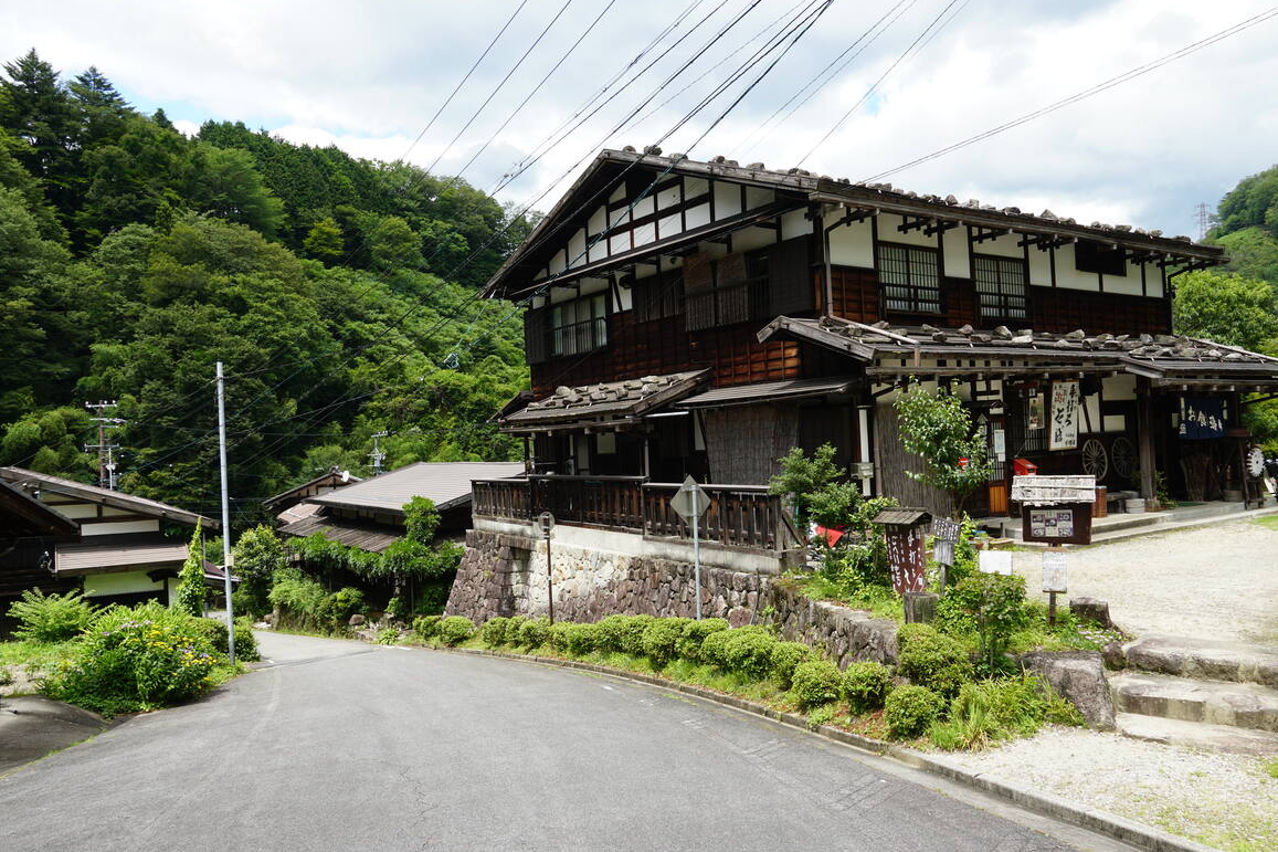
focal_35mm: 28
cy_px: 429
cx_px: 645
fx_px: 994
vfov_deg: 46.4
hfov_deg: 65.5
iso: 100
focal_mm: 18
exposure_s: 1/100
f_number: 8
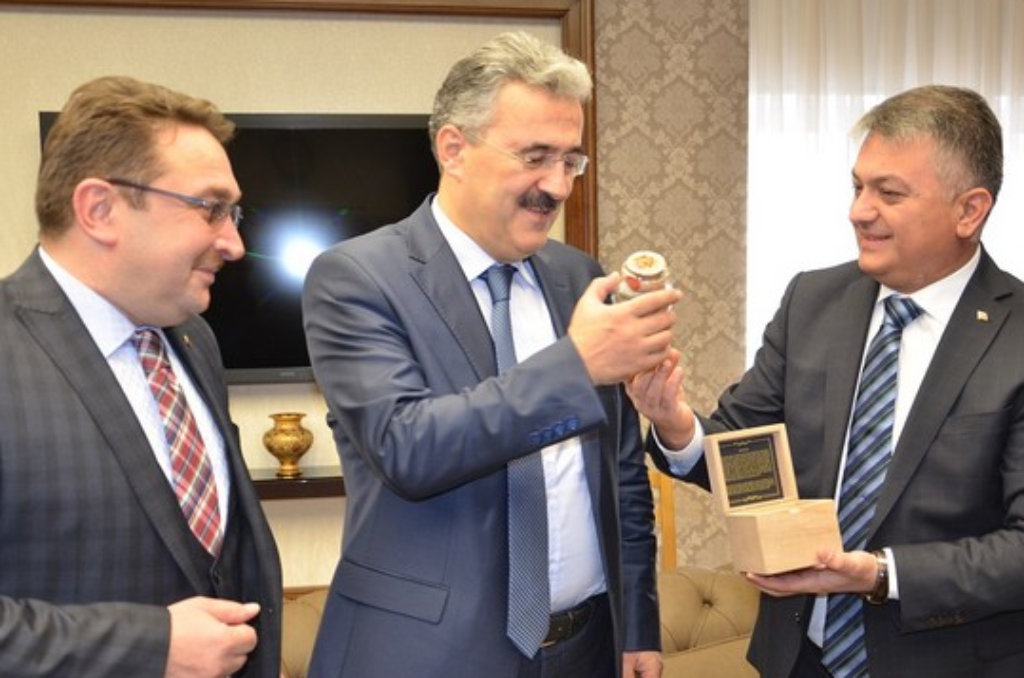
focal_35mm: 47
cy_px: 363
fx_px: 1323
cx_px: 540
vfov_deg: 28.7
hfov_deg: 42.3
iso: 800
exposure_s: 1/60
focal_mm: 25
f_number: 4
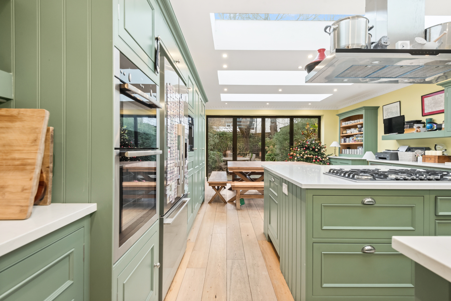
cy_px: 150
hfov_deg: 90.0
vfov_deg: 67.4
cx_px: 226
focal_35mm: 18
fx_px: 226
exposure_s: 1/8
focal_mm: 18
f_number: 10
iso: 1400
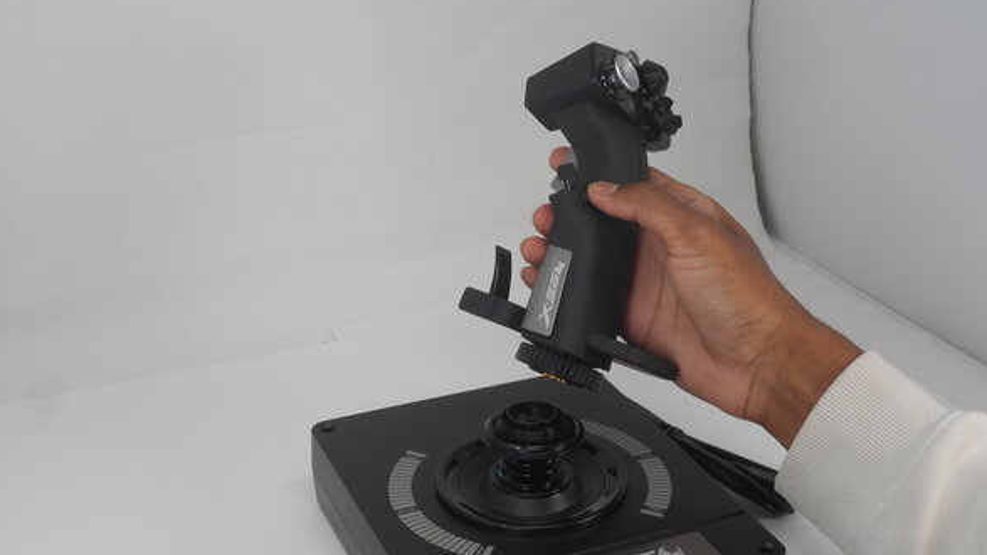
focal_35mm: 56
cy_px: 338
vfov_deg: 21.4
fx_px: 1465
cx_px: 493
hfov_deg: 37.2
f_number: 4.9
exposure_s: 1/50
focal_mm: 9.1
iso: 80
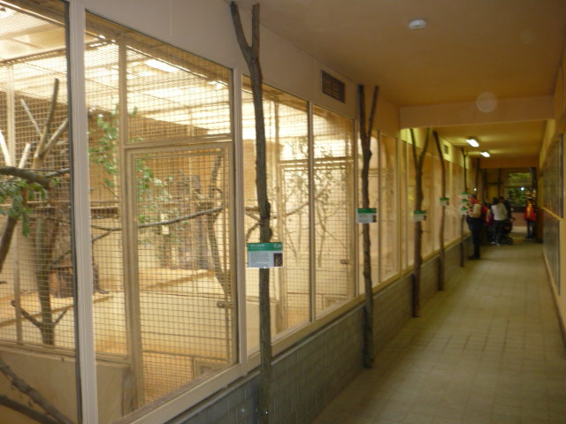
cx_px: 283
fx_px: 540
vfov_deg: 42.9
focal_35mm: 33
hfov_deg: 55.4
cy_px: 212
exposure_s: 1/30
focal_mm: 5.5
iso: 160
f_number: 2.8
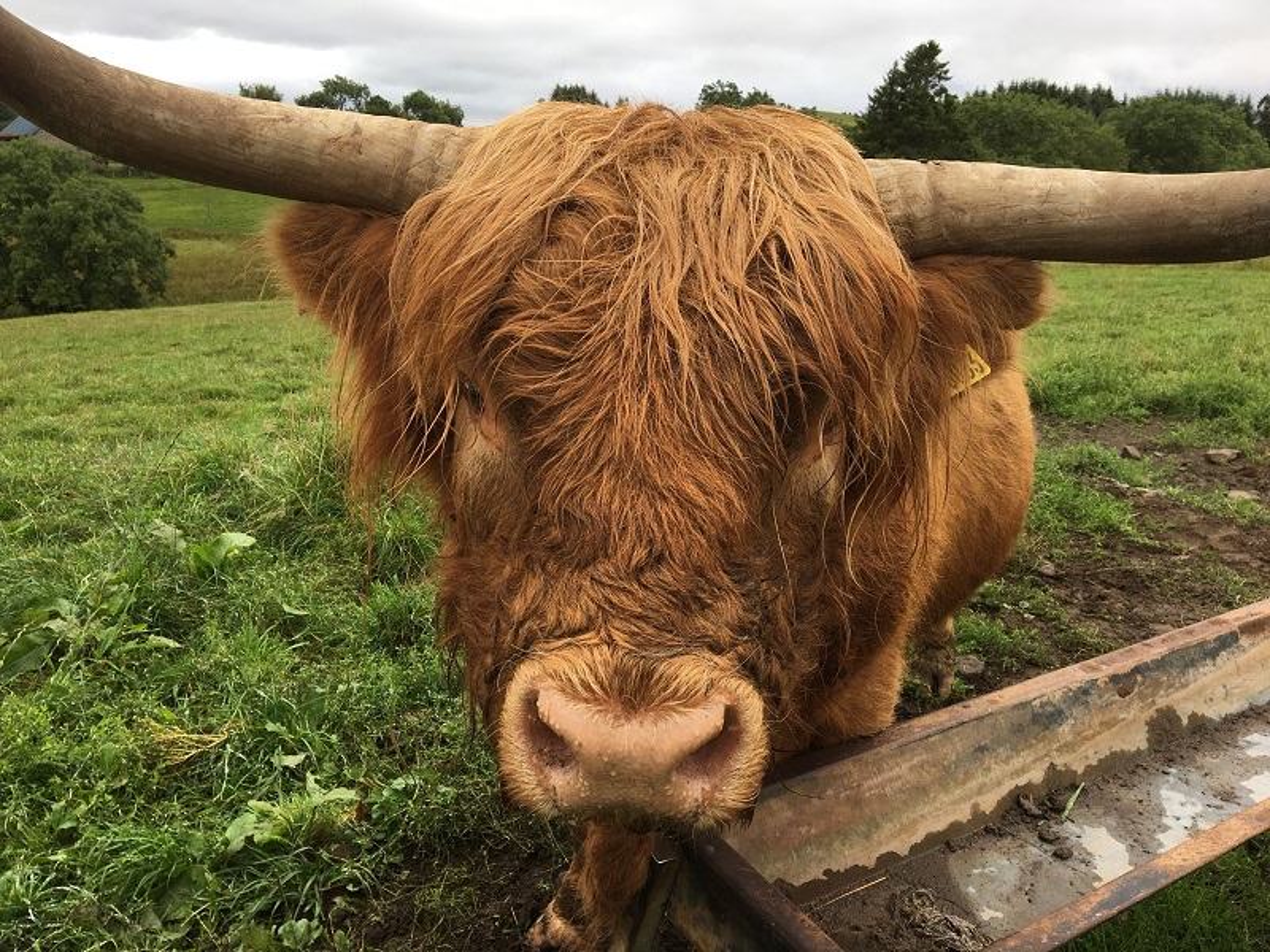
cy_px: 476
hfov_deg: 61.7
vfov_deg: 48.2
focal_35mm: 29
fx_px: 1064
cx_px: 635
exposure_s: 1/273
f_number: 2.2
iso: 25
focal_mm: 4.15
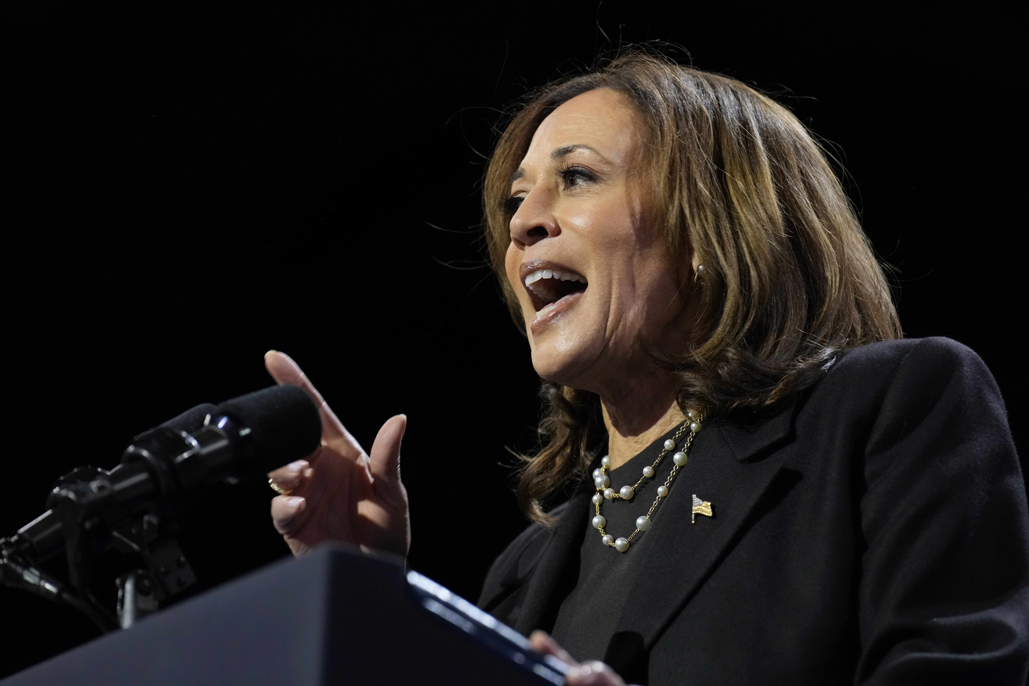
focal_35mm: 200
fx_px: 5716
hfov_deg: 10.3
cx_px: 514
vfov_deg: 6.9
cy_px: 343
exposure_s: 1/320
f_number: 4
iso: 3200
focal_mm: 200
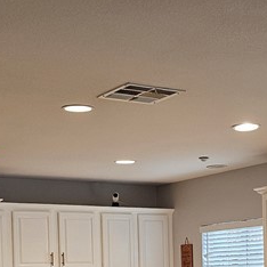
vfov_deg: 18.9
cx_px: 188
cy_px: 270
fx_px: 777
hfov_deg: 19.4
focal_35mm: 89
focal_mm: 6.3
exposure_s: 1/120
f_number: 1.7
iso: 250
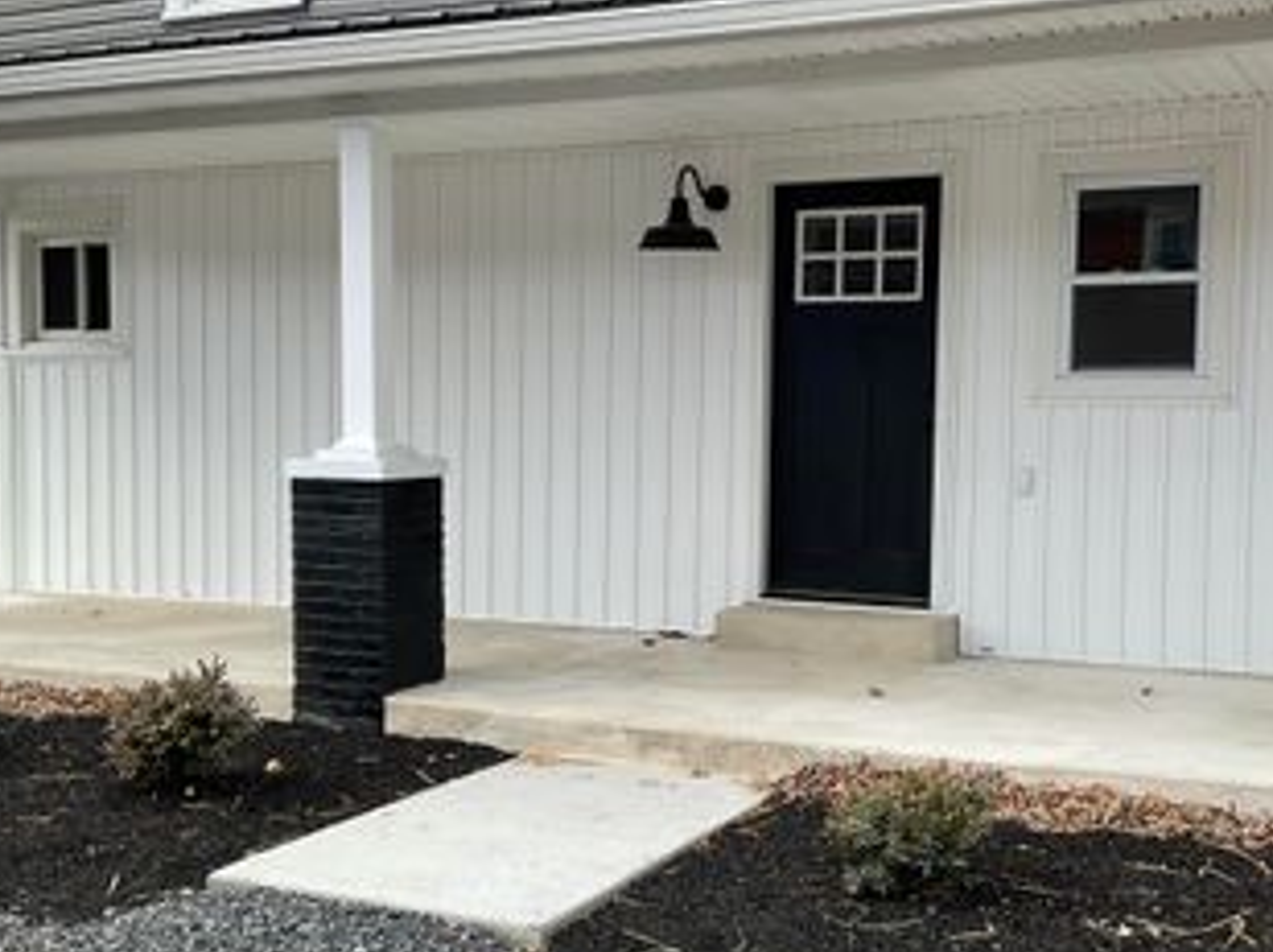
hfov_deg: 40.4
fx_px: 1726
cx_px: 700
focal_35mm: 47
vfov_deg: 30.8
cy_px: 530
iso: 16
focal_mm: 3
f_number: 1.8
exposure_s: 1/613
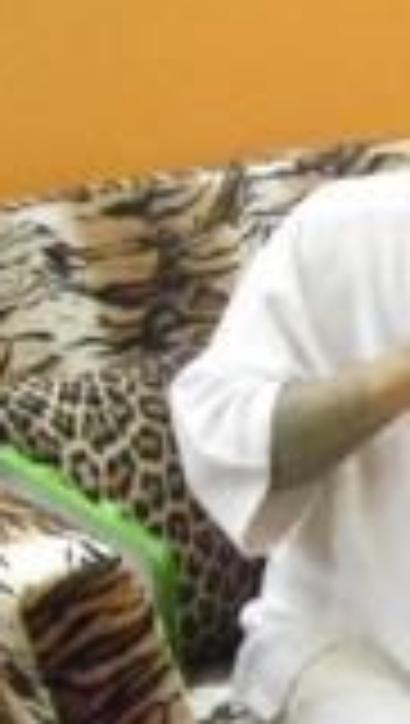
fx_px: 2099
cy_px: 562
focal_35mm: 109
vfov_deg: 19.4
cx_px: 698
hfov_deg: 10.6
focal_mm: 6.3
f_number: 3.1
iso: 800
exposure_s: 1/40
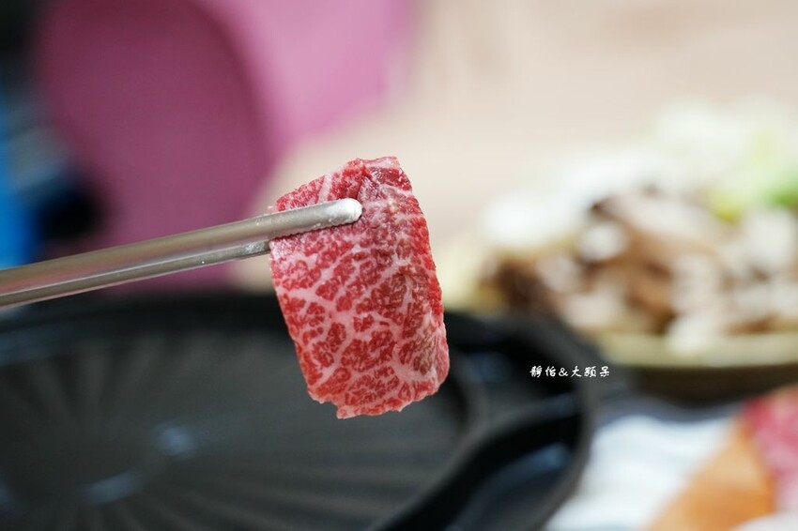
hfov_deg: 32.9
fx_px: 1352
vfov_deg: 22.2
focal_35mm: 61
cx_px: 399
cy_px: 266
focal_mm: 61
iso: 3200
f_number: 4
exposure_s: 1/80
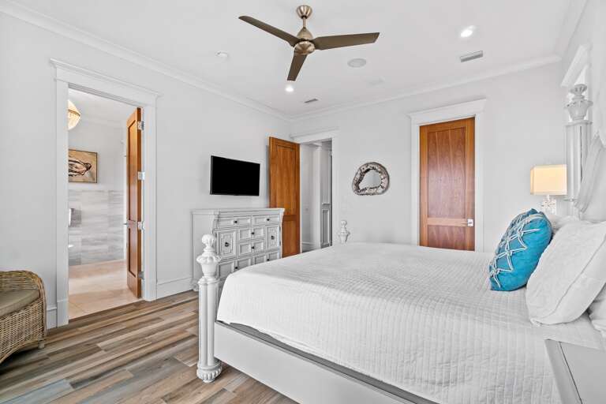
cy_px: 202
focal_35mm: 15
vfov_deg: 77.3
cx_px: 303
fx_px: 252
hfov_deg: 100.4
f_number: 8
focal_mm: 10
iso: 800
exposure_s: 1/4
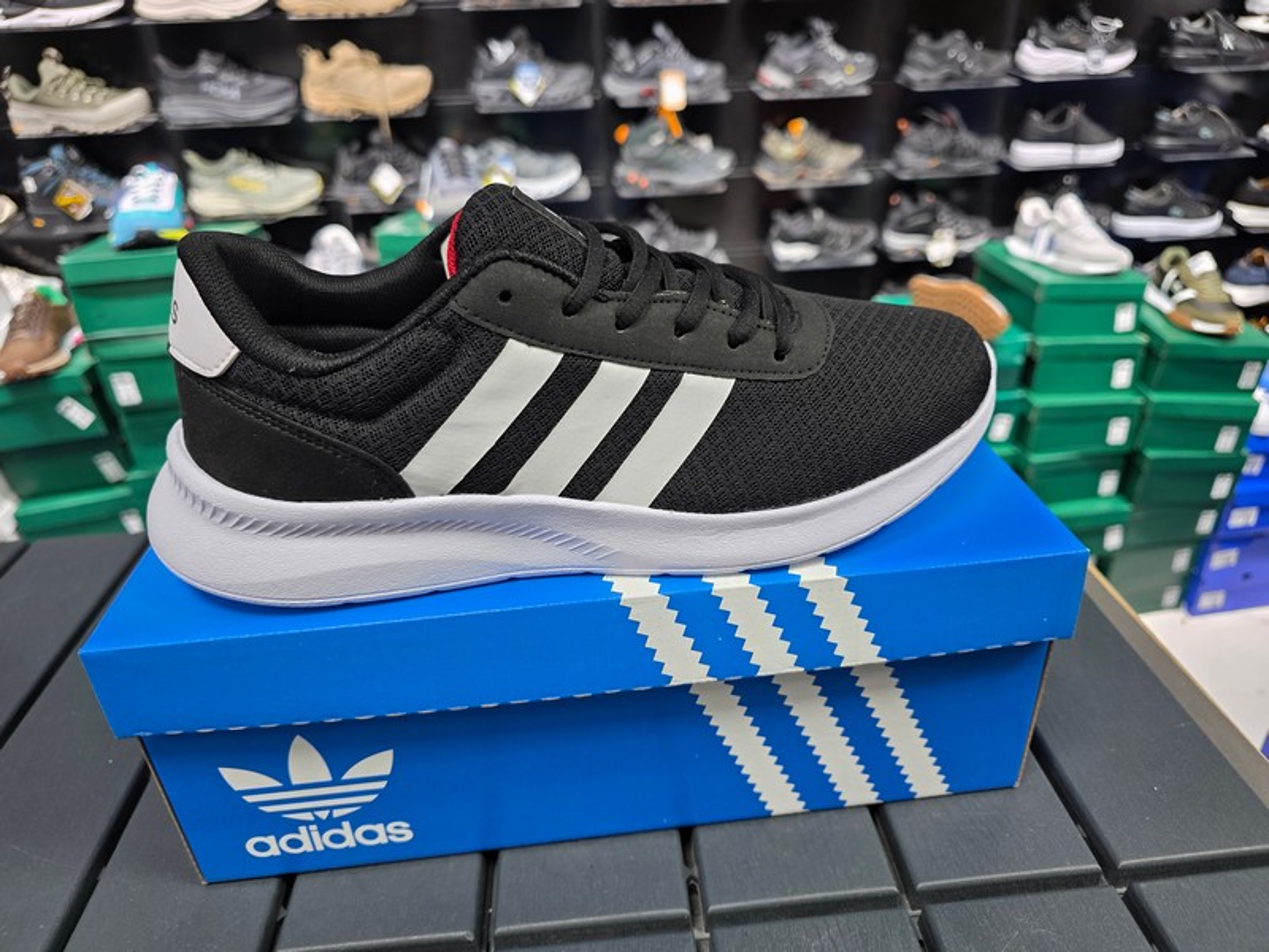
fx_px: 843
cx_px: 634
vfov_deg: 58.9
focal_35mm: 23
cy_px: 476
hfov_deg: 73.9
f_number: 1.7
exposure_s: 1/100
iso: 160
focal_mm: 6.3
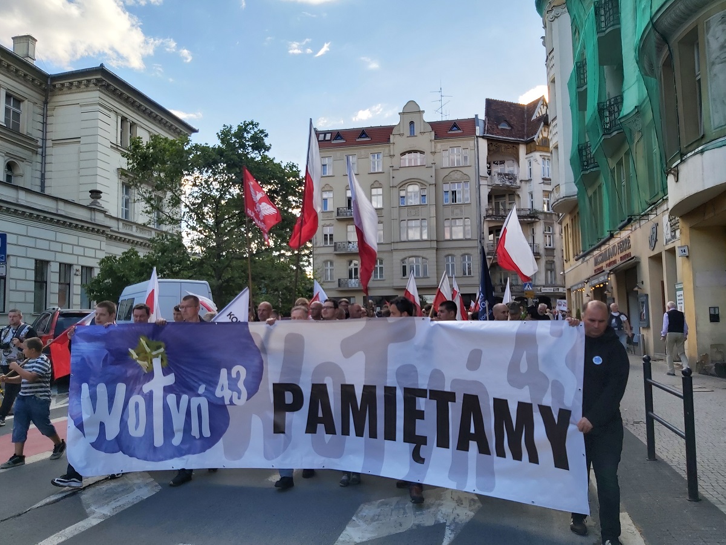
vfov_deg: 53.1
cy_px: 272
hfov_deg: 67.3
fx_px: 545
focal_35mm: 26
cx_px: 363
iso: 64
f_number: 1.7
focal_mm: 3.92
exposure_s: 1/627
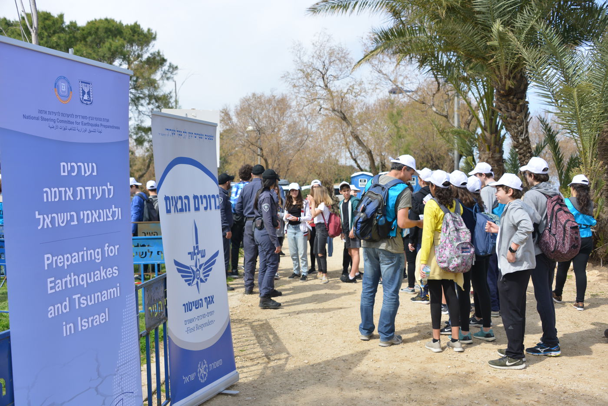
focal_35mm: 35
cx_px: 304
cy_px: 203
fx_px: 591
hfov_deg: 54.4
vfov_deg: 37.9
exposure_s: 1/640
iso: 250
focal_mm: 35
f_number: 5.6
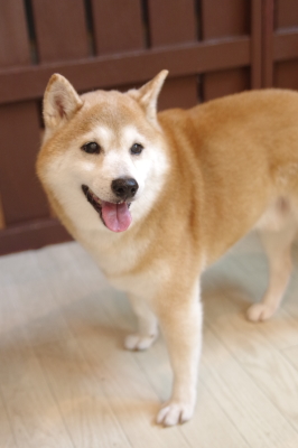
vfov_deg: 35.1
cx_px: 149
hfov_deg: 23.7
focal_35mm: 57
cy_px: 224
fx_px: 709
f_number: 2.8
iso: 1600
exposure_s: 1/80
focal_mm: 38
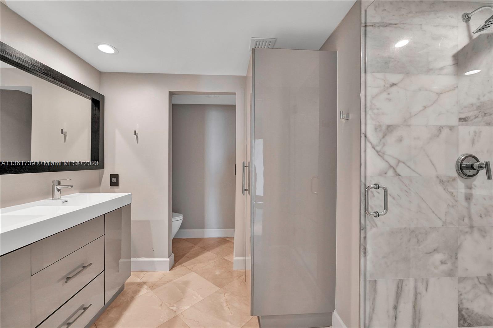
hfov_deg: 104.3
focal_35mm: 14
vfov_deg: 81.1
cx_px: 246
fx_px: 192
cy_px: 164
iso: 1600
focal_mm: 14
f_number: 5.6
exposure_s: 1/80
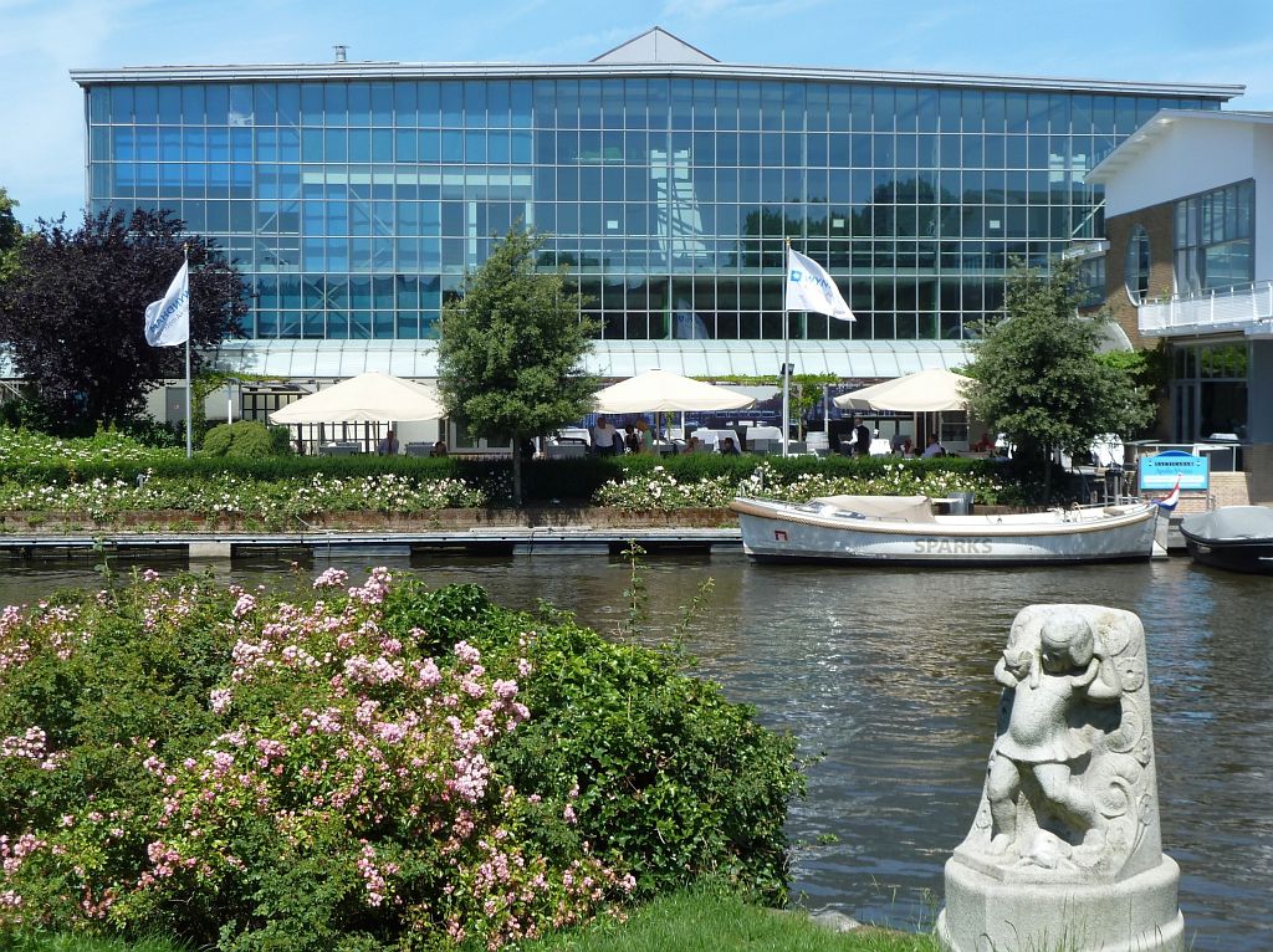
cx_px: 636
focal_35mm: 55
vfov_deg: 26.5
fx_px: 2021
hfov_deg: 35.0
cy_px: 476
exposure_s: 1/400
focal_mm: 9.1
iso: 80
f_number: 3.9
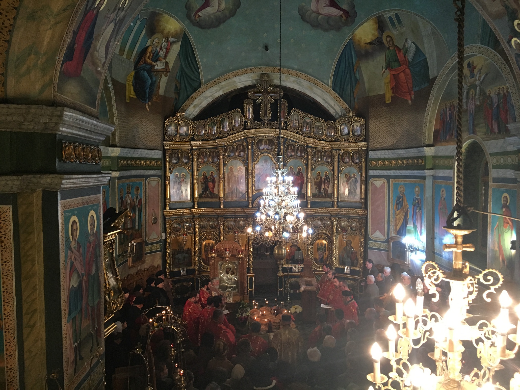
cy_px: 195
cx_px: 260
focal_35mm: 29
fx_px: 436
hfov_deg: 61.7
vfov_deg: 48.2
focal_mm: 4.15
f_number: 2.2
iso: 160
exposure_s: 1/33
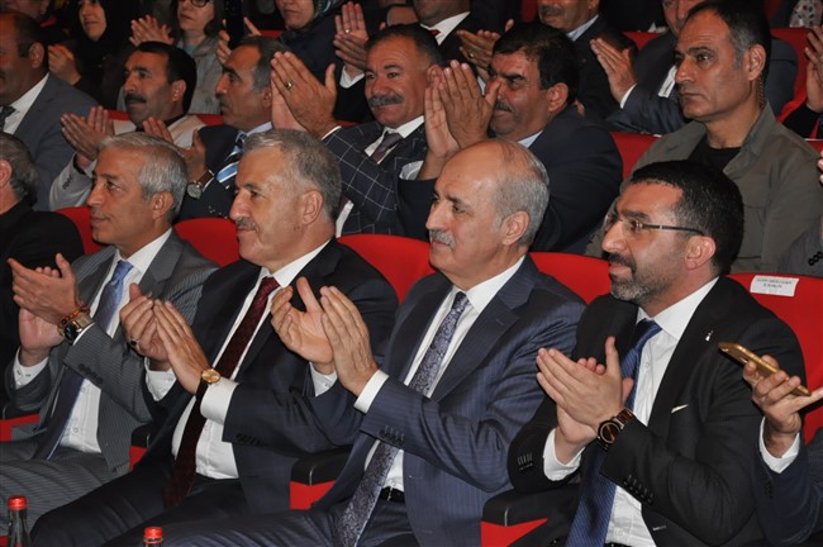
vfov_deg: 12.2
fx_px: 2569
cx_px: 412
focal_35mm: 112
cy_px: 274
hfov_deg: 18.2
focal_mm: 75
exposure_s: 1/60
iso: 800
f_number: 5.3
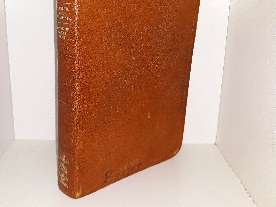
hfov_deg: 51.2
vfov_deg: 39.4
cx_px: 118
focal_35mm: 36
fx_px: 287
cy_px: 77
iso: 50
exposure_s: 1/120
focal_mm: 3.7
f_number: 1.7
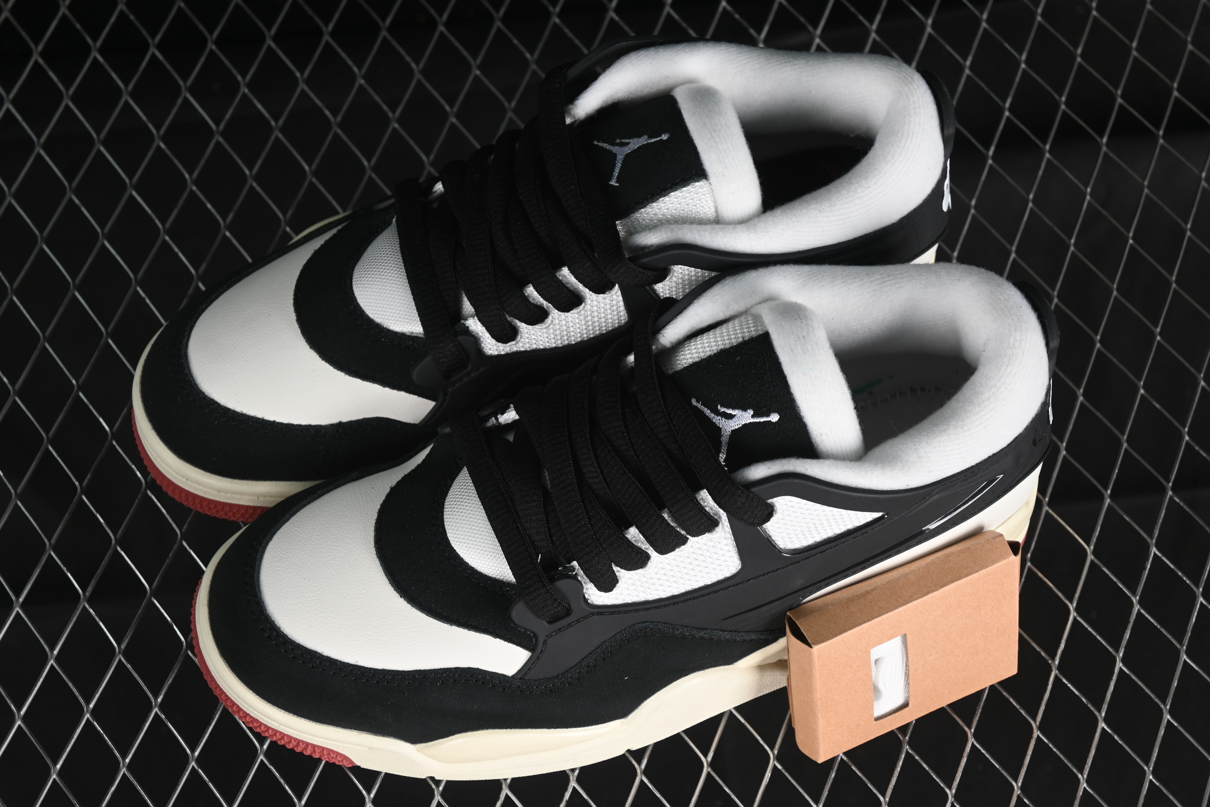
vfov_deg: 18.2
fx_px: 2521
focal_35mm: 75
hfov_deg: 27.0
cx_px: 605
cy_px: 404
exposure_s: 1/50
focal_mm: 50
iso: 160
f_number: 6.3
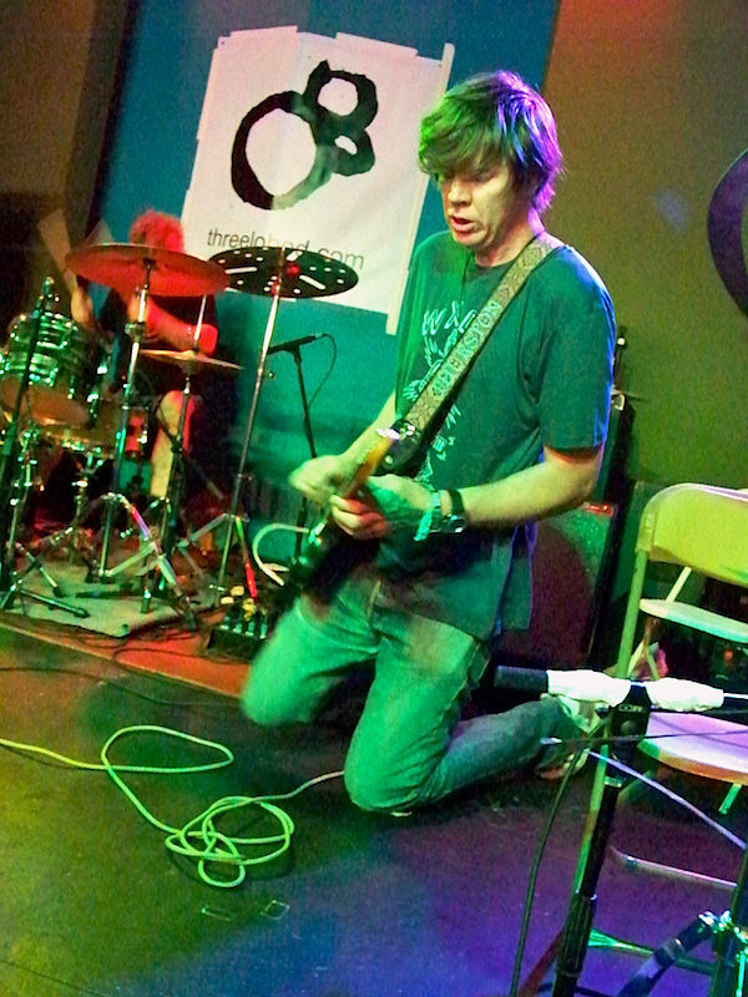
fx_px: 951
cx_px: 374
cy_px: 498
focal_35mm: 33
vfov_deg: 55.4
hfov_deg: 42.9
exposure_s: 1/30
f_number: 2.8
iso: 3200
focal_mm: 5.85
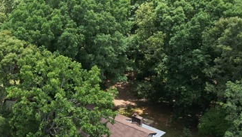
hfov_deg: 27.3
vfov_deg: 15.7
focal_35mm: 77
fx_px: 494
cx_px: 70
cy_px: 51
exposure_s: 1/1600
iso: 150
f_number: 1.7
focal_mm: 6.72
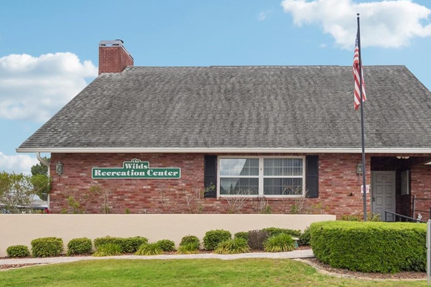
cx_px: 286
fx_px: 431
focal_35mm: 36
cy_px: 166
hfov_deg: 52.2
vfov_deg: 36.8
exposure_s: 1/1000
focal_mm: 22
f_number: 8
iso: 400
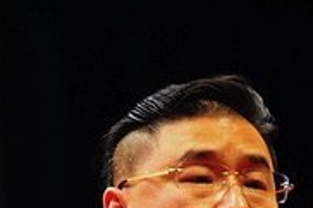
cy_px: 336
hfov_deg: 3.9
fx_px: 4586
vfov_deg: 2.6
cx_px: 112
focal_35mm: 528
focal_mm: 160
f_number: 2.8
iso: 1600
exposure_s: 1/125
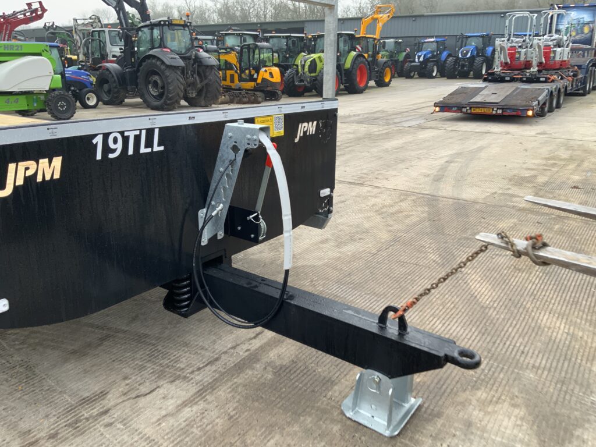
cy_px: 224
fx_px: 499
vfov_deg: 48.2
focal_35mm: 29
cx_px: 298
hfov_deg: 61.7
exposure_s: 1/124
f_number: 1.8
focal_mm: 3
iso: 16
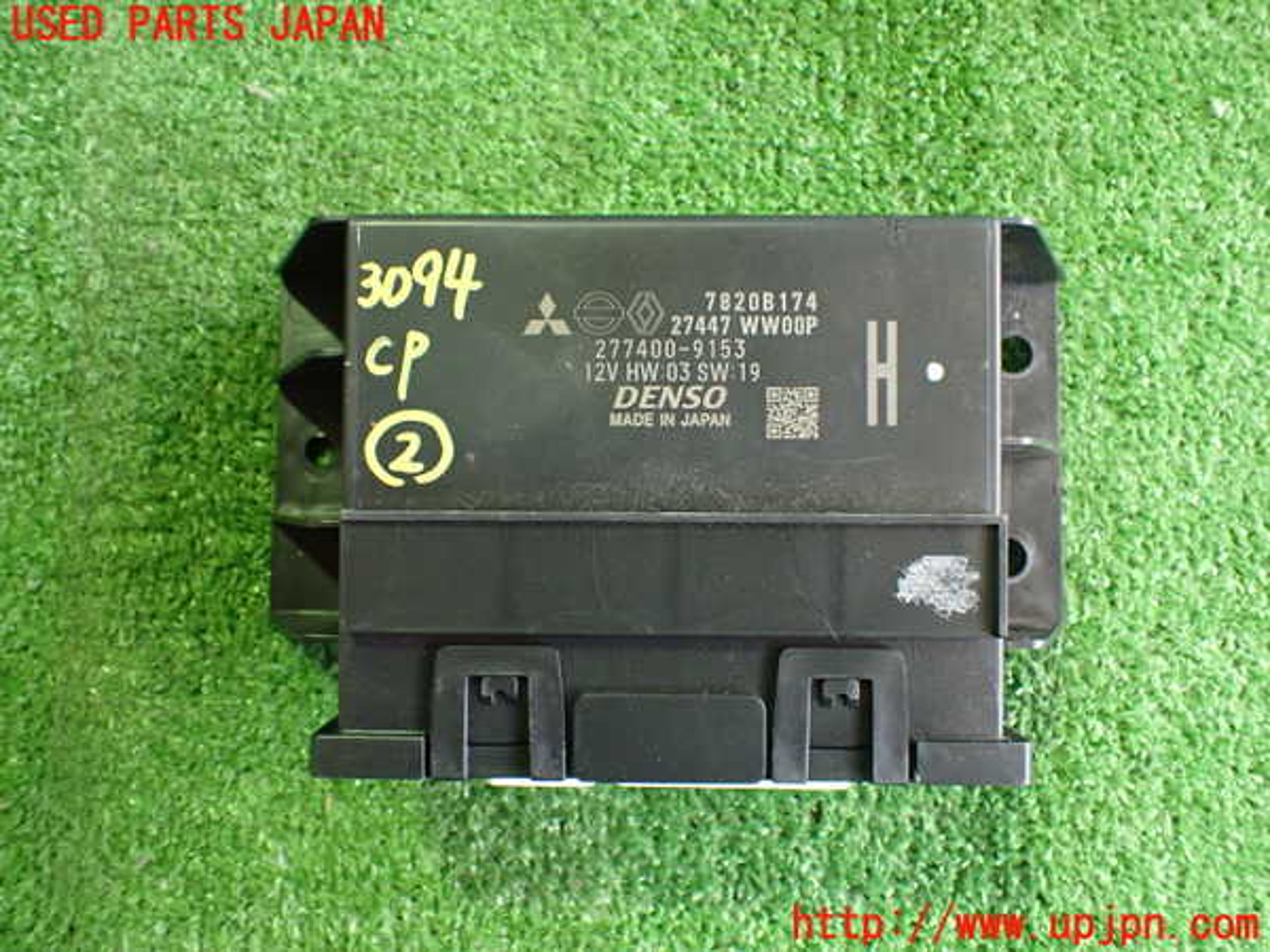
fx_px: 1101
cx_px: 635
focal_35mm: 30
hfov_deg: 60.0
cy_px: 476
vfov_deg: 46.8
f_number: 2.3
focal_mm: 5.4
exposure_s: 1/50
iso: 800
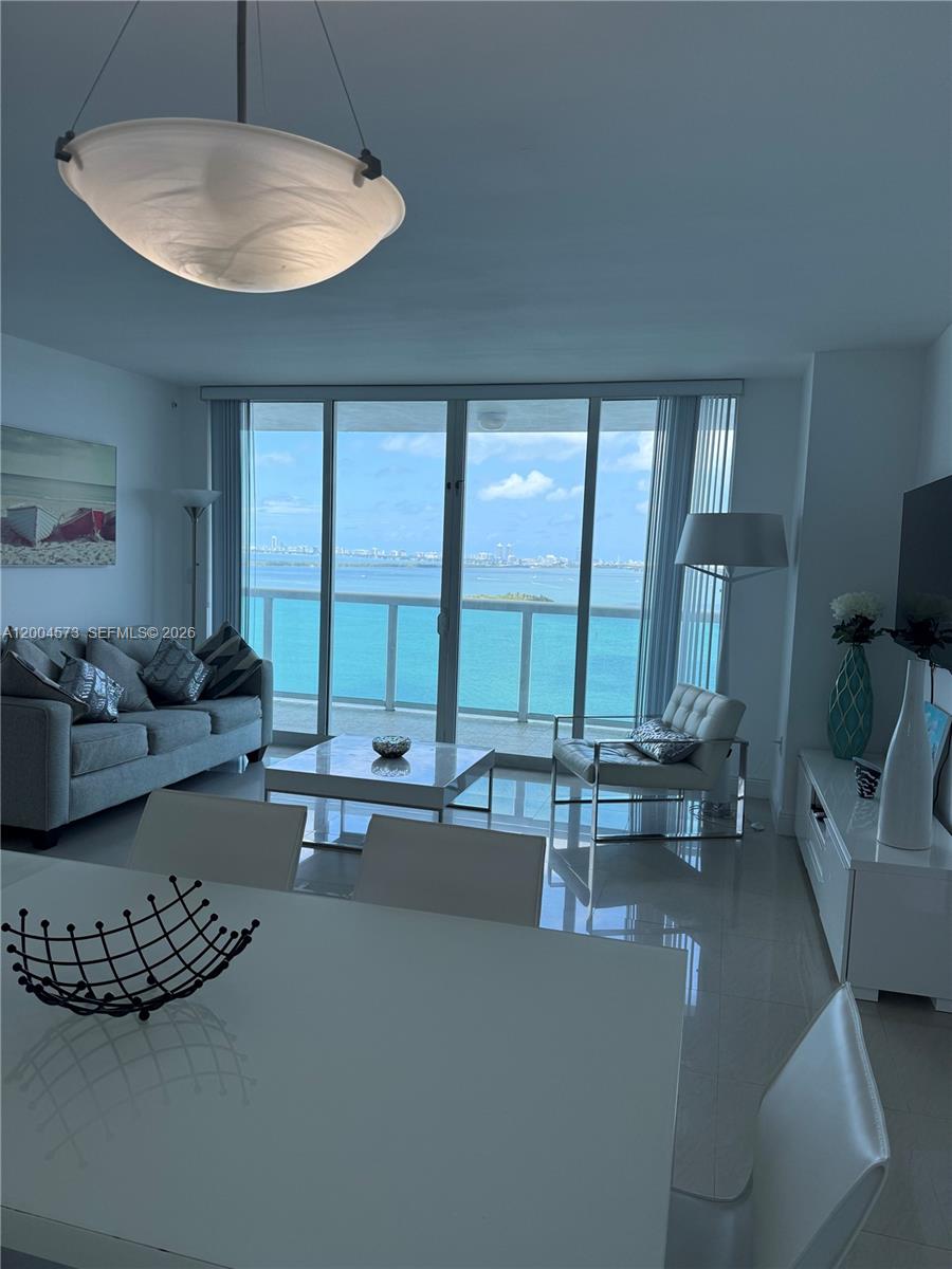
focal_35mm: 24
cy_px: 634
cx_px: 476
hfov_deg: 56.8
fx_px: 880
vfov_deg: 71.6
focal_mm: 6.76
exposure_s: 1/1230
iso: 100
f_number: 1.78
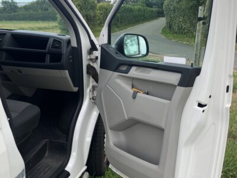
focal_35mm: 28
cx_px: 118
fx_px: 192
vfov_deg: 49.7
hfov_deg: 63.4
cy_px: 89
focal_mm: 3.99
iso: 25
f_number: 1.8
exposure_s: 1/161
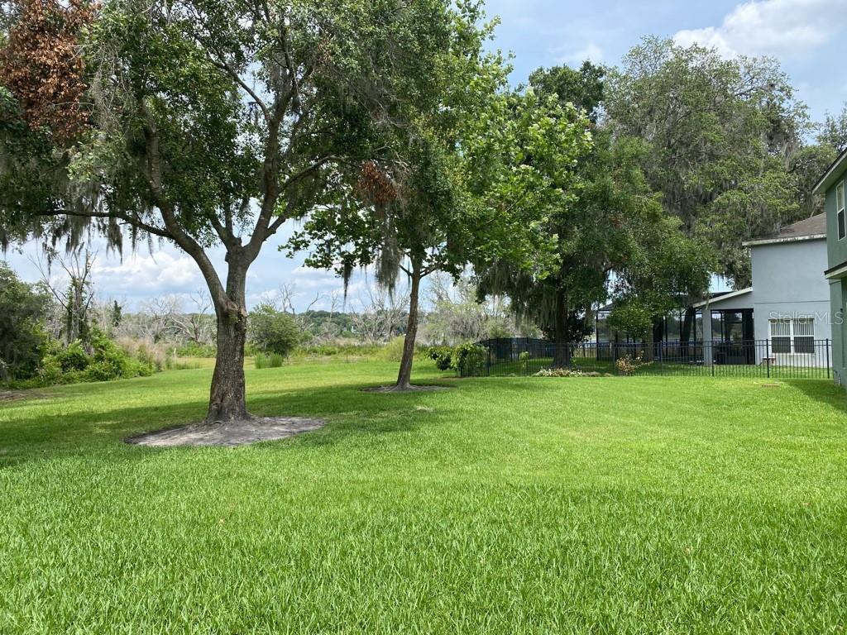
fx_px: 636
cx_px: 424
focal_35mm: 26
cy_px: 318
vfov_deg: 53.1
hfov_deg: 67.3
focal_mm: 4.25
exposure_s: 1/1429
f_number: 1.8
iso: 32
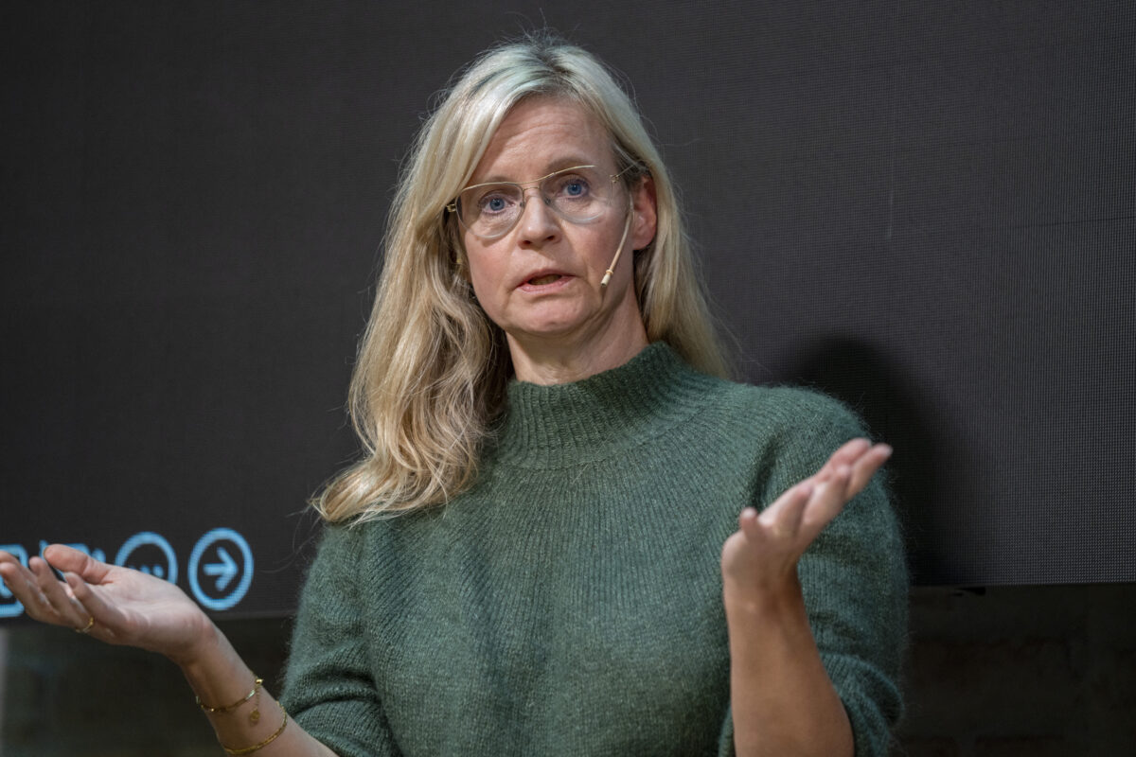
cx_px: 568
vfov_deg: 6.9
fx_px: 6311
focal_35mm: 200
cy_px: 378
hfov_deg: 10.3
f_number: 2.8
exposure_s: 1/160
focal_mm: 200
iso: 800
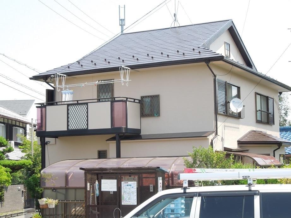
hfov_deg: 28.2
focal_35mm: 69
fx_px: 580
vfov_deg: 21.3
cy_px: 109
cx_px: 146
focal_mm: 12.5
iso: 100
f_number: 4.4
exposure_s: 1/200
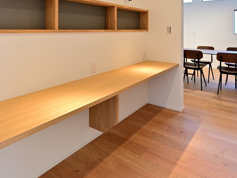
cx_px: 121
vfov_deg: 49.4
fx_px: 178
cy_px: 31
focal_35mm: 26
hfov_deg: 67.3
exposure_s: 1/10
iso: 250
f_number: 10
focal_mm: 14
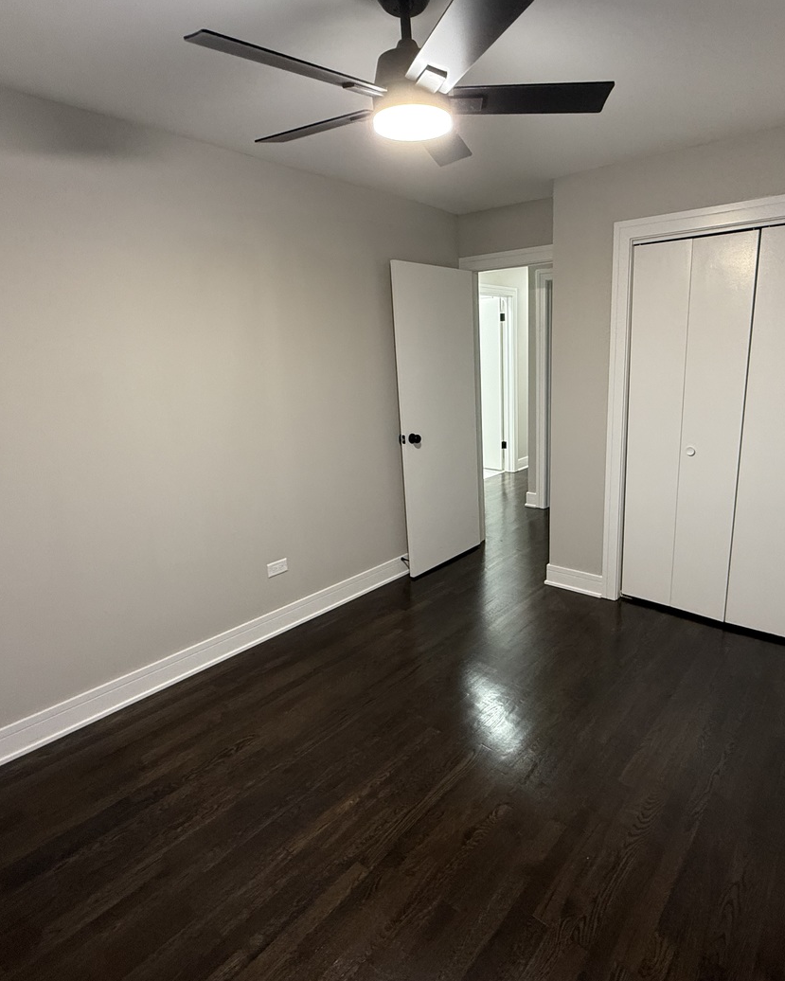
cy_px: 476
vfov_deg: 83.3
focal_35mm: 19
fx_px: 552
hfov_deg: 69.9
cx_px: 482
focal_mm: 2.22
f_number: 2.2
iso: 250
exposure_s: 1/60
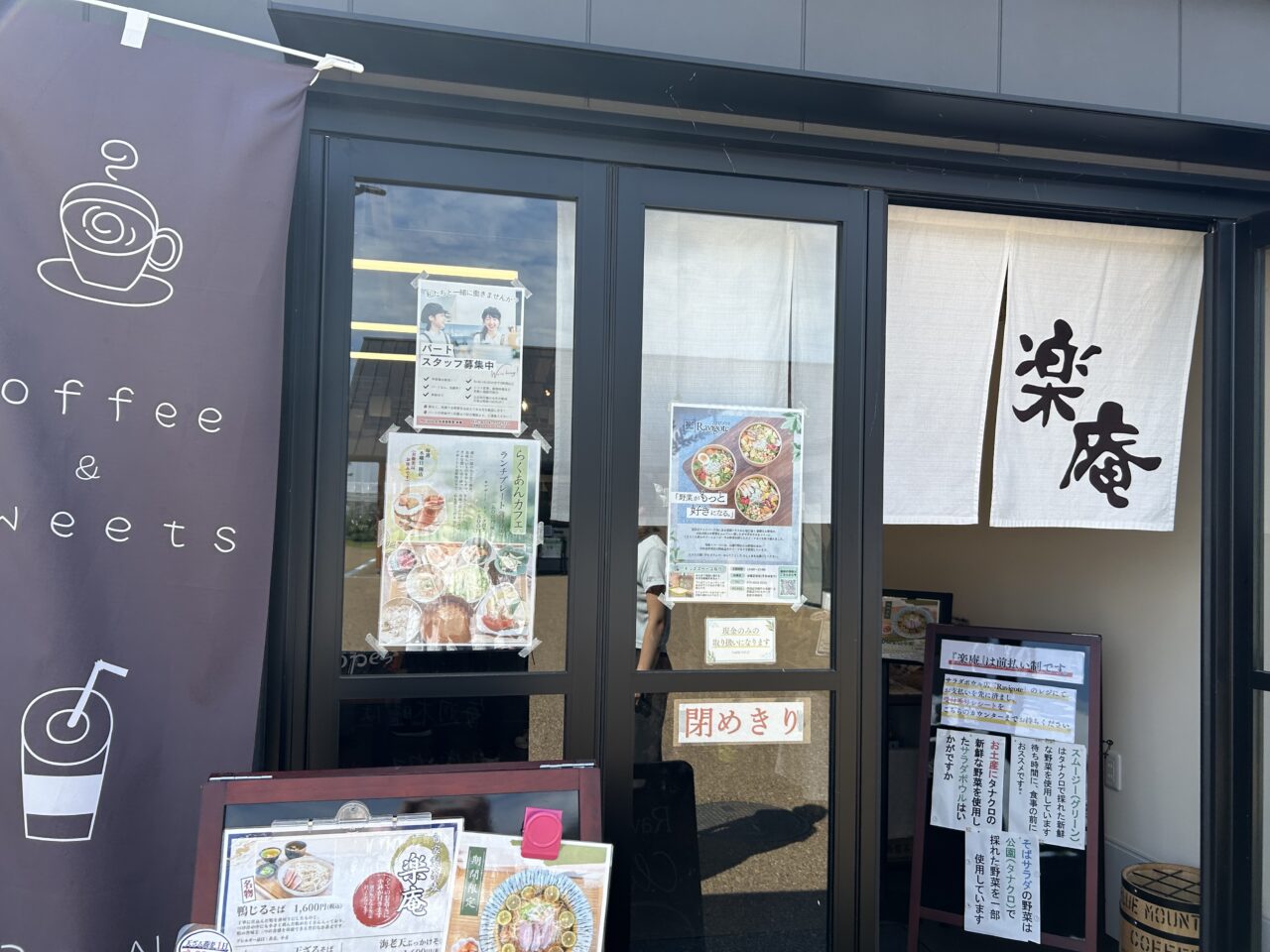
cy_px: 476
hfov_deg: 67.3
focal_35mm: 26
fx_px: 954
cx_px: 635
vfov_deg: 53.1
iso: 50
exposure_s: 1/1112
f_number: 1.5
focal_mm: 5.7
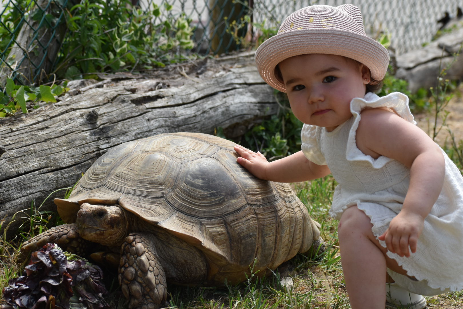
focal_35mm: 105
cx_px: 232
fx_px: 1350
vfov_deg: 13.0
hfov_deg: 19.5
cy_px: 154
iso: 400
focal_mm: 70
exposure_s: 1/1600
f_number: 6.3
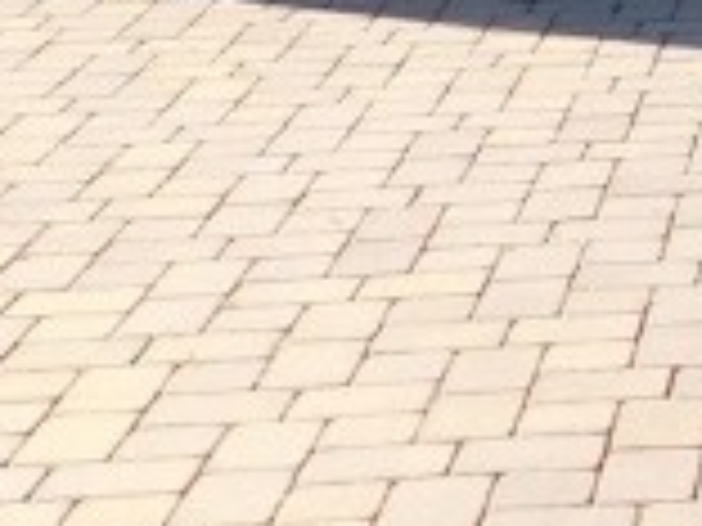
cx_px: 1472
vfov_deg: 8.8
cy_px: -773
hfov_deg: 11.6
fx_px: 3062
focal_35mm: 151
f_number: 3
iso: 125
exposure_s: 1/800
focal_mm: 4
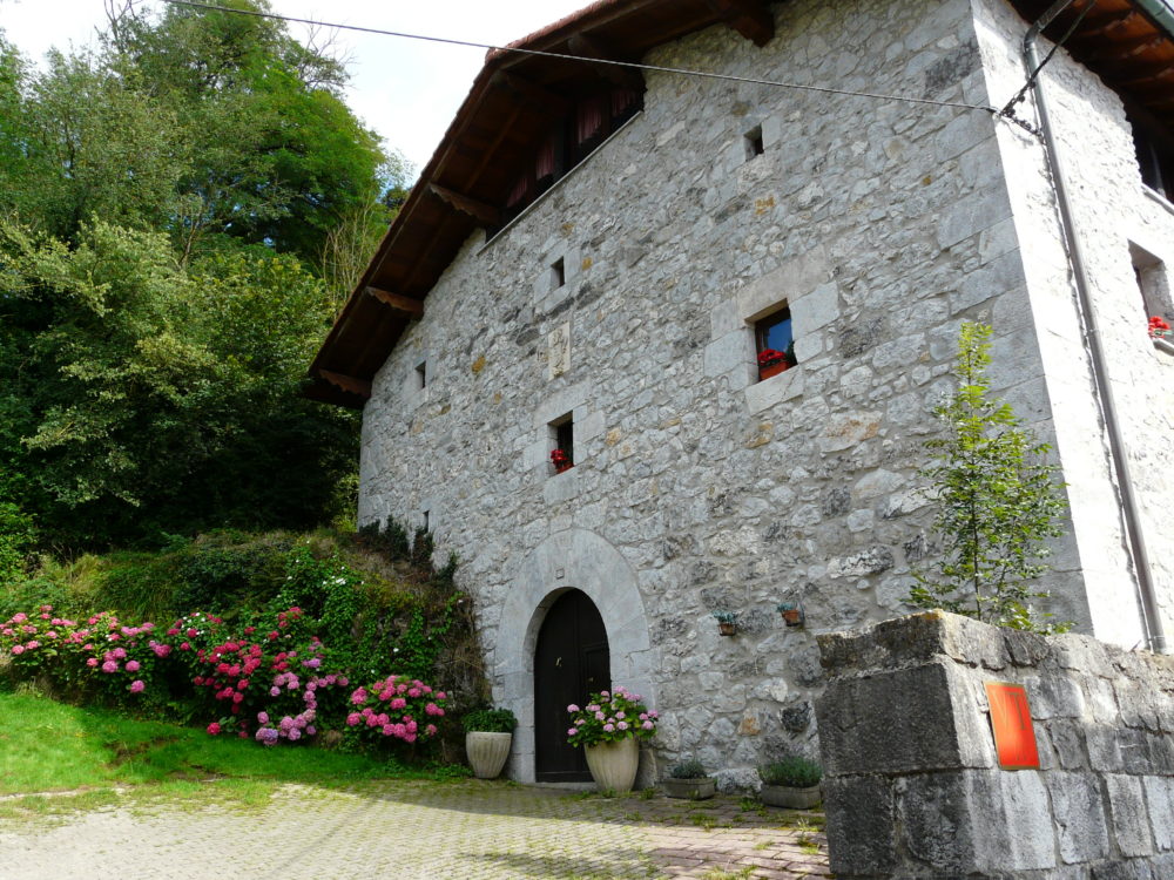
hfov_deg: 63.4
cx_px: 587
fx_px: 950
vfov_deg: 49.7
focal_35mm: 28
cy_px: 440
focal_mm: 4.6
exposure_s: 1/200
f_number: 4.5
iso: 100
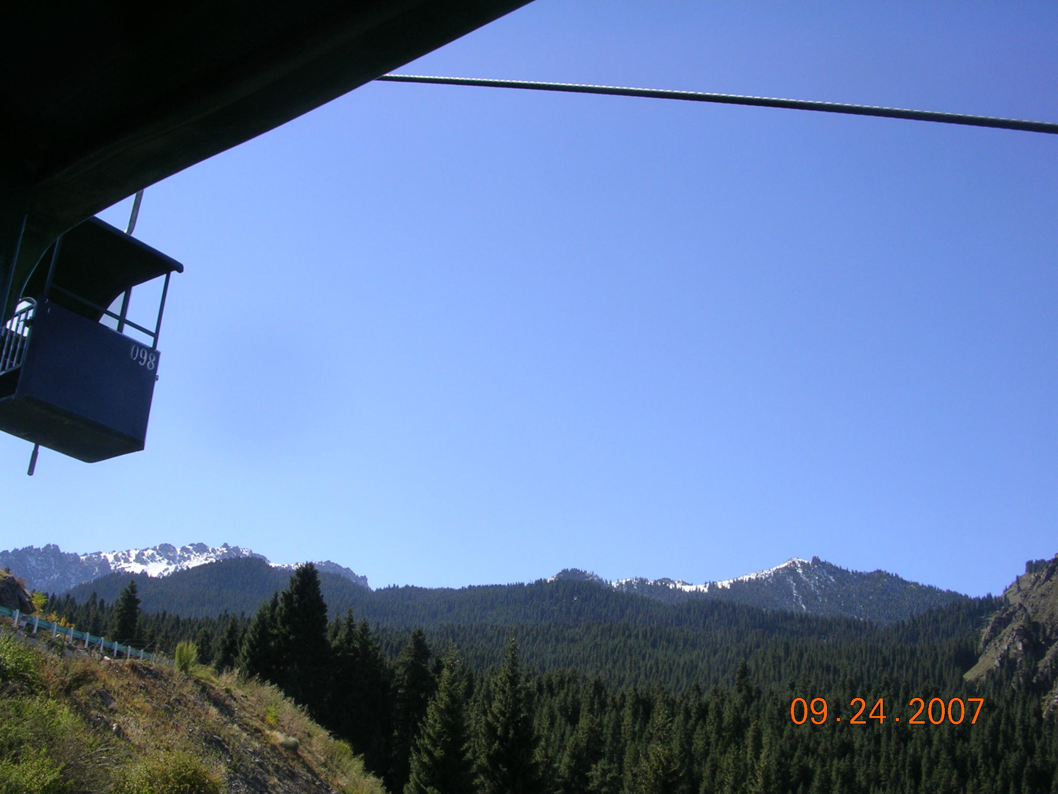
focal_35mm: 38
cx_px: 529
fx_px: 1161
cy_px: 397
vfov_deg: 37.7
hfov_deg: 49.0
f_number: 5.6
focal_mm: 5.8
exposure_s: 1/238
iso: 50
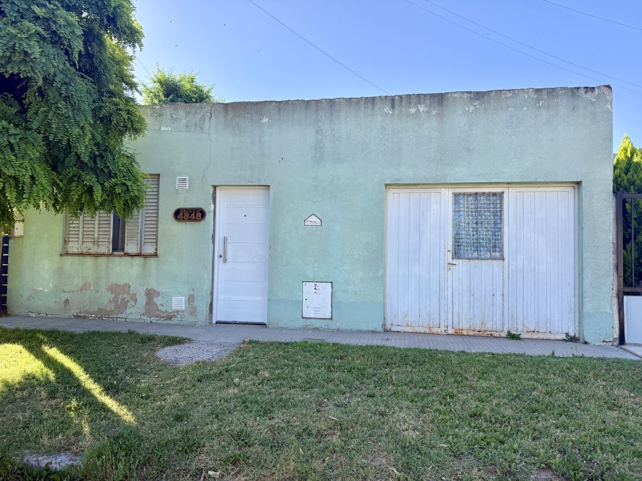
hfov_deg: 71.6
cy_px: 240
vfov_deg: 56.8
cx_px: 321
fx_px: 445
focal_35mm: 24
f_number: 1.78
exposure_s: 1/2000
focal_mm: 6.76
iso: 100
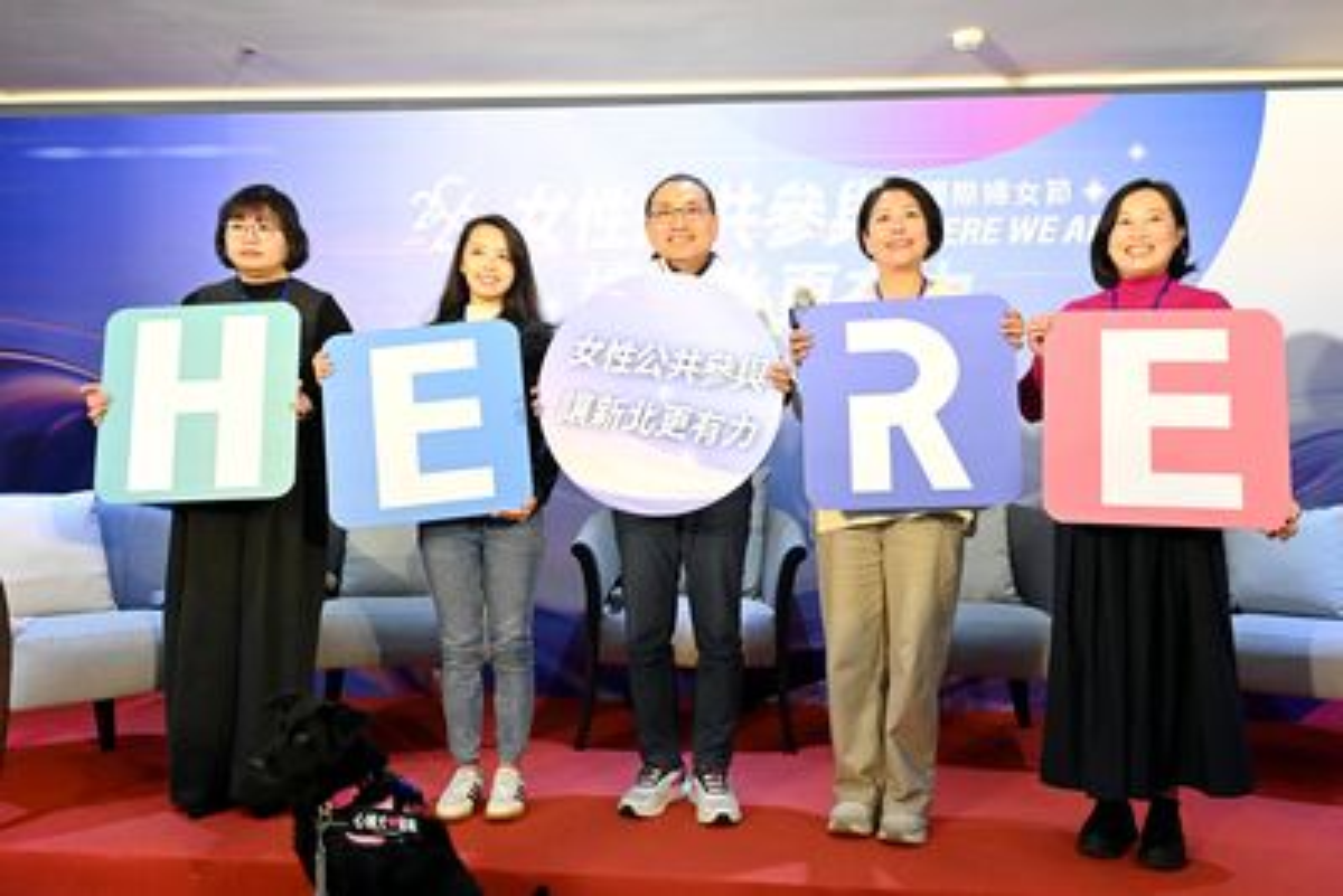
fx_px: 1008
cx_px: 672
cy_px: 448
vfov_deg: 48.0
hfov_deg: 67.4
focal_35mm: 27
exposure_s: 1/125
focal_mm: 27
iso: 2000
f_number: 4
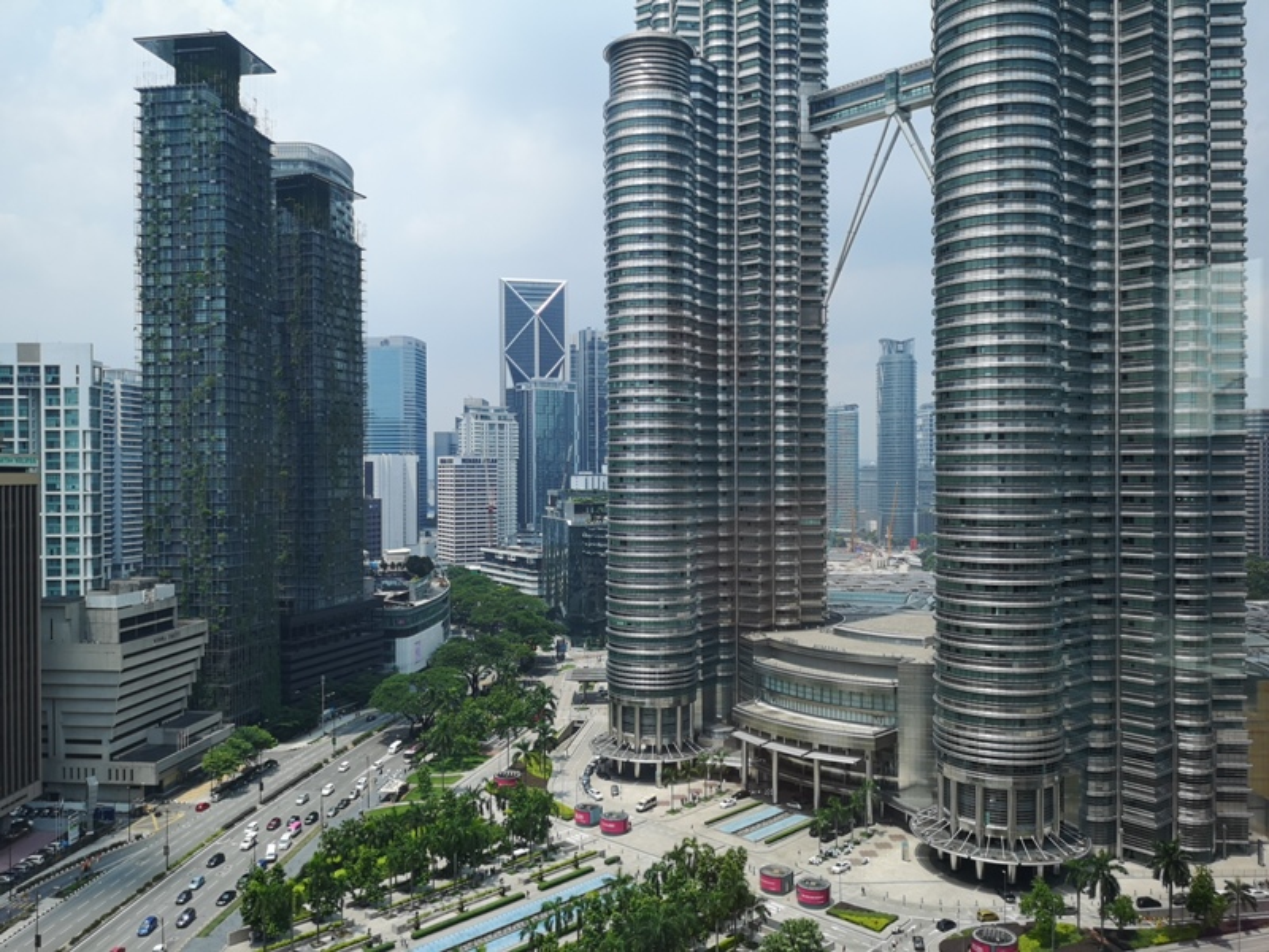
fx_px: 990
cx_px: 634
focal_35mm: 27
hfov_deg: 65.3
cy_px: 476
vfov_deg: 51.4
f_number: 1.8
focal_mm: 3.95
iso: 50
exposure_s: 1/716
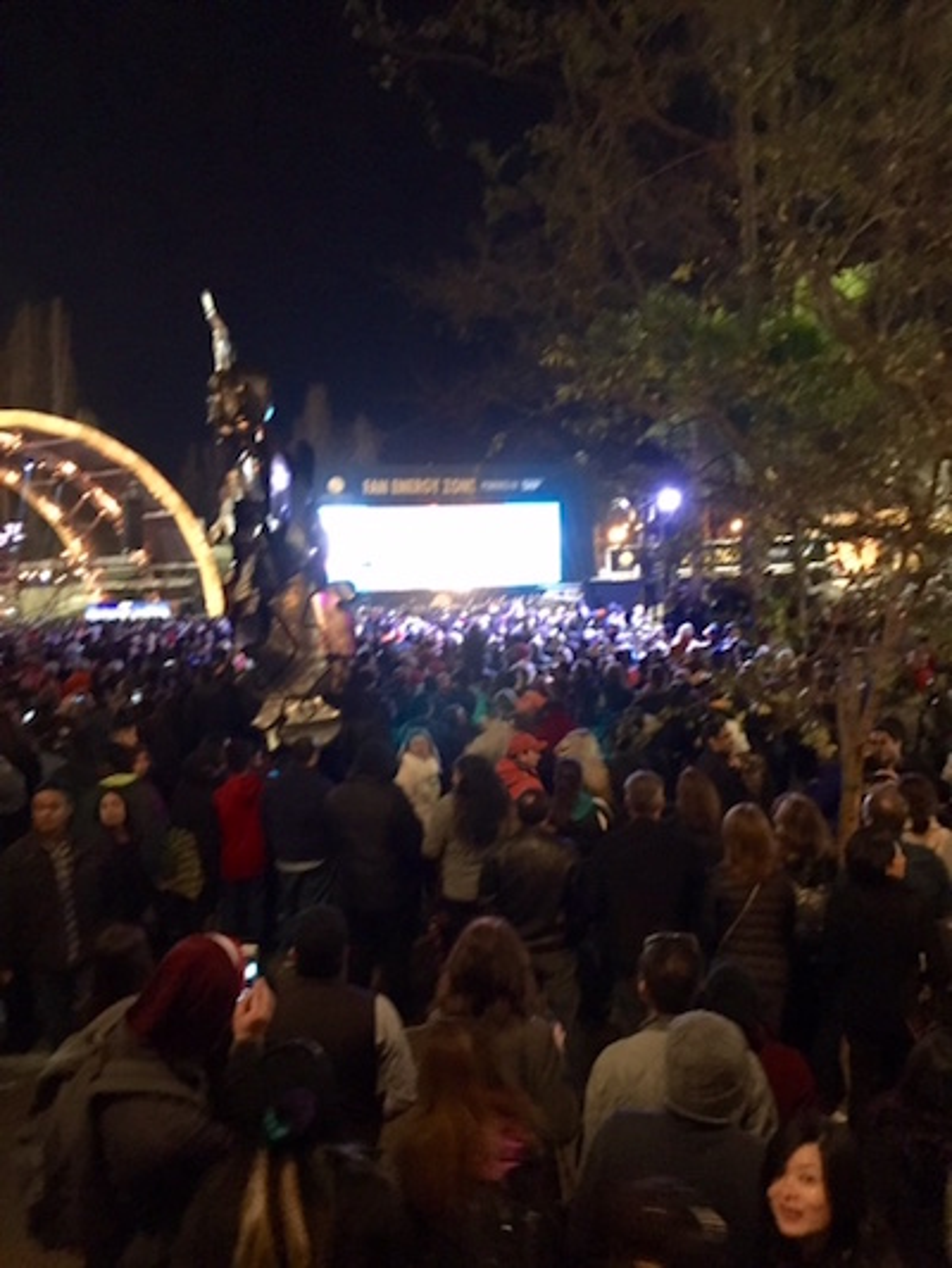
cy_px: 634
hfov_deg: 48.2
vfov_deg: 61.6
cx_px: 476
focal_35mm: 29
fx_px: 1063
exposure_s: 1/15
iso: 800
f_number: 2.2
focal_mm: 4.15
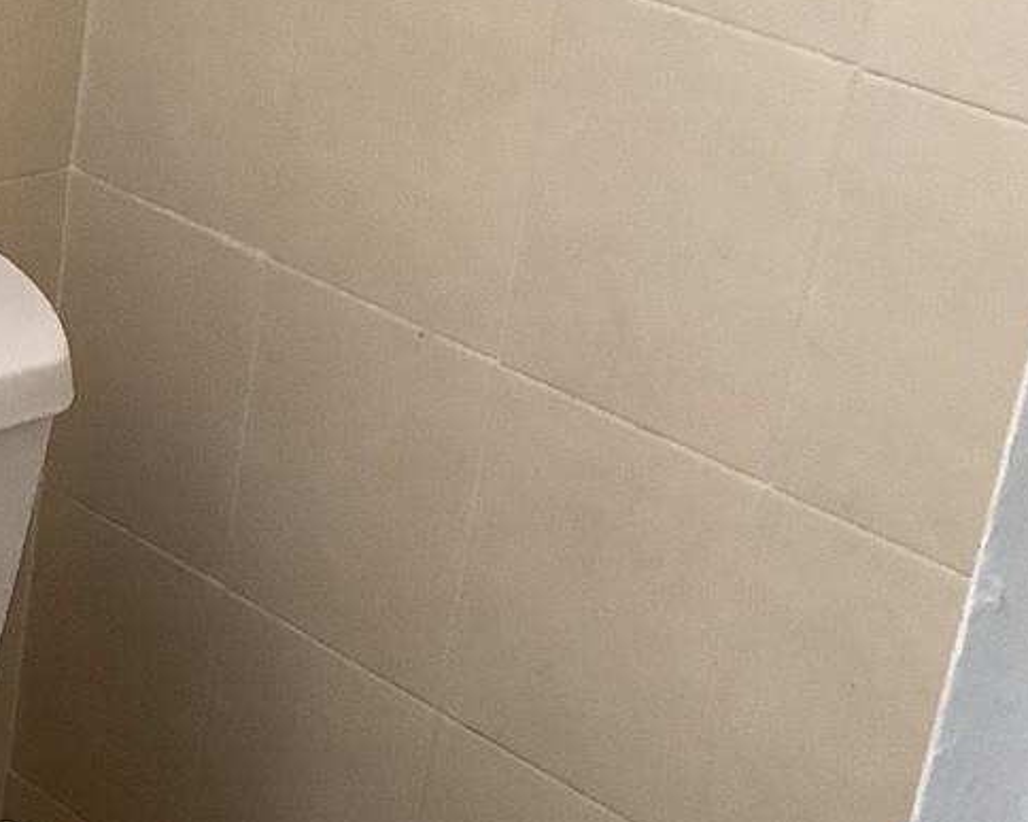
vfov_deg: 15.4
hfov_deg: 18.1
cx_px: -251
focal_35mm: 100
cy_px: 429
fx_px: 3042
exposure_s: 1/60
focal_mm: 3.3
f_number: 2.4
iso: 160
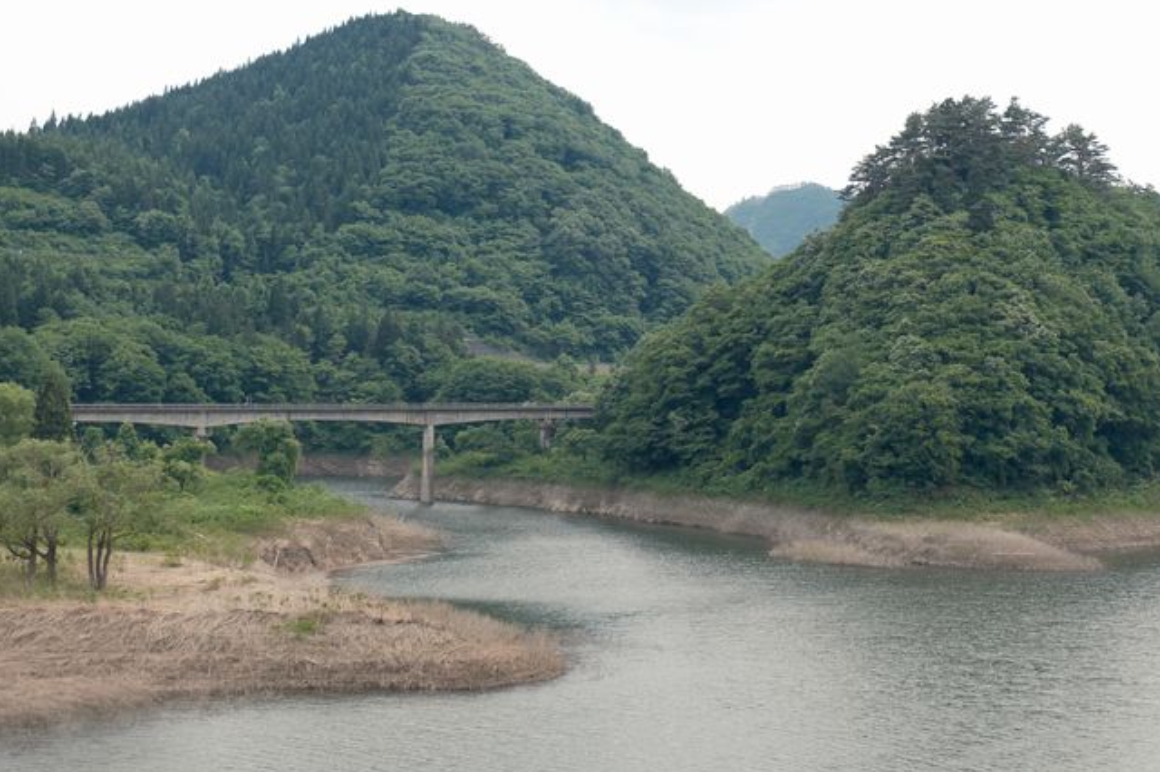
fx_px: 1964
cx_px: 685
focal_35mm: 61
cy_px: 340
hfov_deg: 32.8
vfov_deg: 22.2
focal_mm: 31.1
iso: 125
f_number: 3.6
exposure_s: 1/500
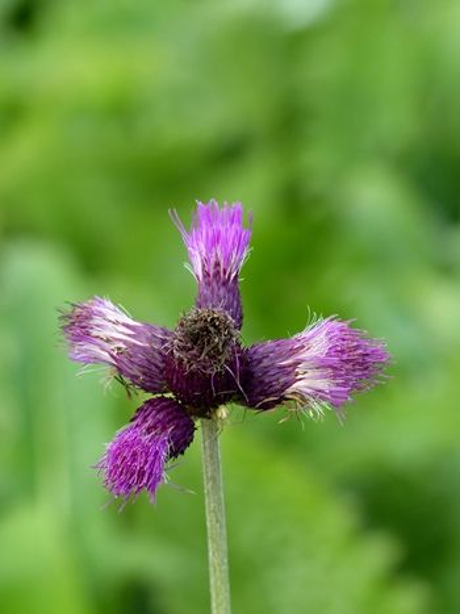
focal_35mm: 428
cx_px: 230
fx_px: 7587
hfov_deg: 3.5
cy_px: 307
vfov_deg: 4.6
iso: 100
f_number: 4
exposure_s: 1/160
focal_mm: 77
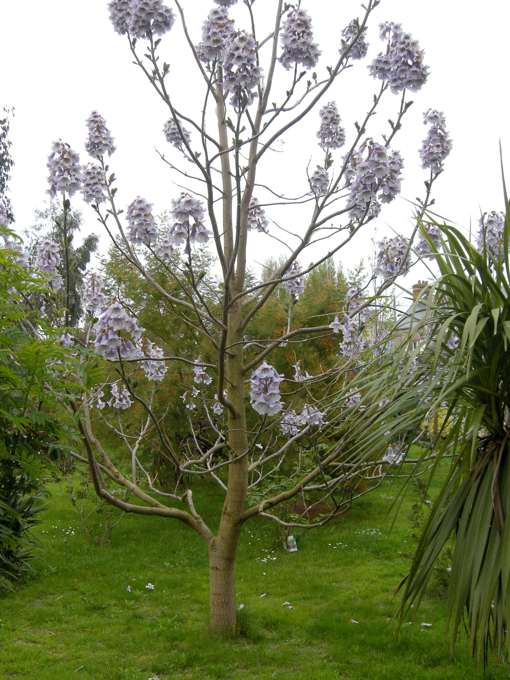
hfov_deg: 40.7
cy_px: 340
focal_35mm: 35
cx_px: 255
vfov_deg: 52.6
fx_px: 688
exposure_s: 1/125
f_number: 4.3
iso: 64
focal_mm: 7.5
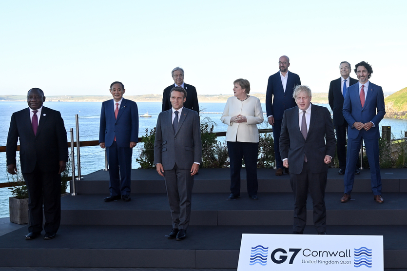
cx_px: 317
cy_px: 134
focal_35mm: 52
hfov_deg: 37.1
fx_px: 588
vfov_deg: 26.0
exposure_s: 1/250
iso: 125
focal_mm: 31
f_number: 5.6
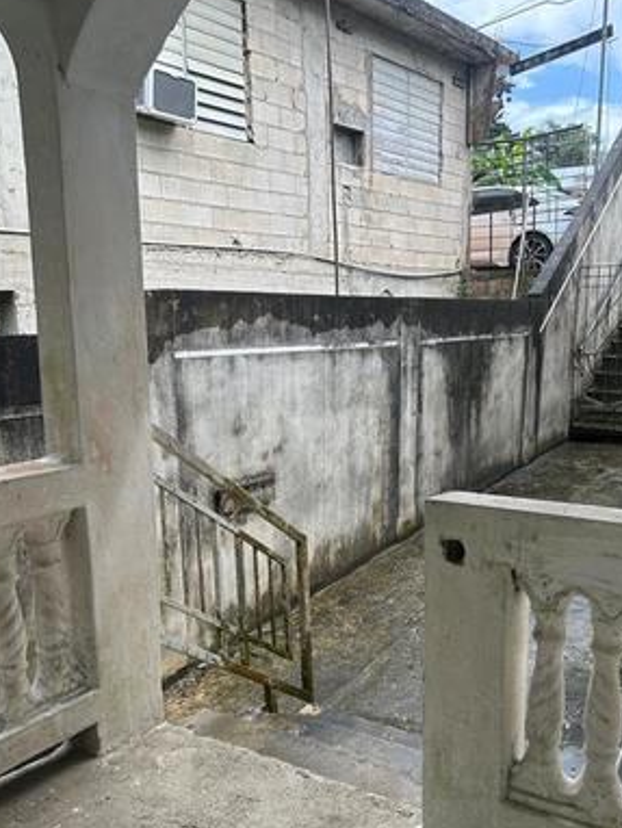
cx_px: 380
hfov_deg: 41.6
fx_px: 814
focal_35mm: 34
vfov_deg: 53.7
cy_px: 475
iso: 50
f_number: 1.5
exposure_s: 1/1112
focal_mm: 5.7
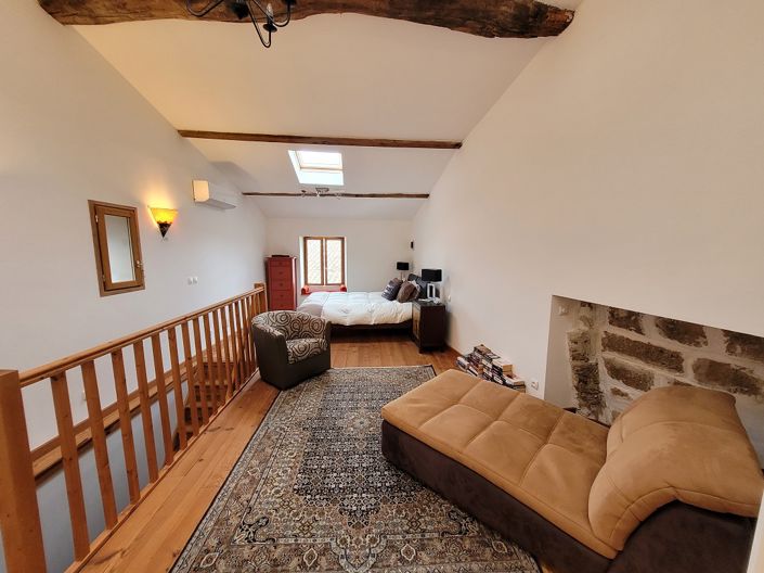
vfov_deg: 89.9
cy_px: 286
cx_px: 382
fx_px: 287
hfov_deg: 106.2
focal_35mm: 13
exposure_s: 1/50
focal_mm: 1.74
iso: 200
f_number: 2.2
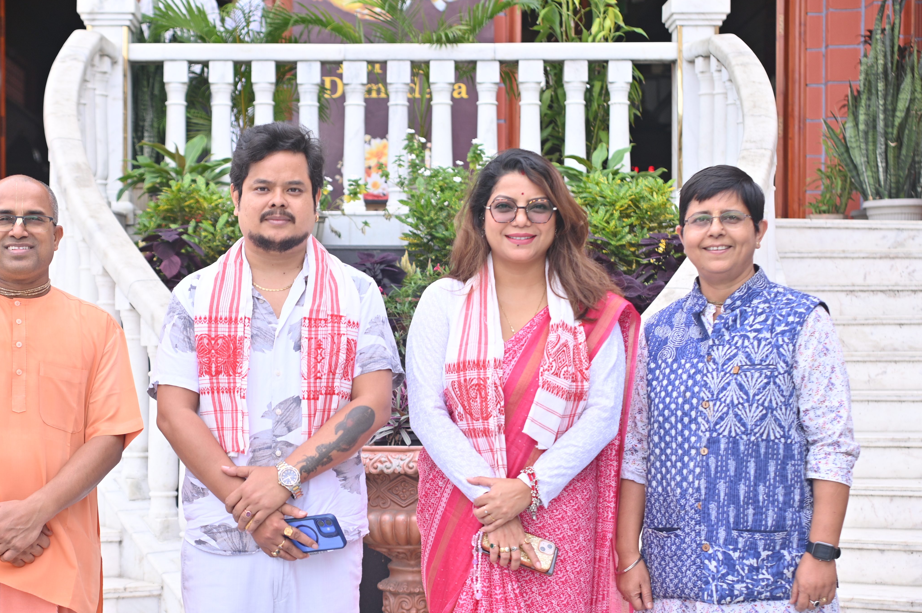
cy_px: 419
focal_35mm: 74
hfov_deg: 27.3
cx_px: 349
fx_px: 1894
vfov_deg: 18.3
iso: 100
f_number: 3.5
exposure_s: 1/200
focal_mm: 50
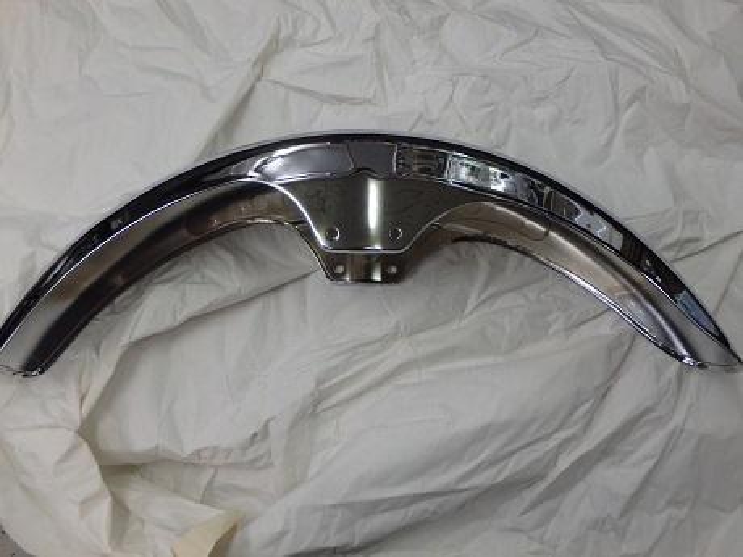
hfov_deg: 51.4
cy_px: 278
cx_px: 372
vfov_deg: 39.7
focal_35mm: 36
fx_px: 773
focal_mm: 6.4
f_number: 4.5
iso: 320
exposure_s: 1/40
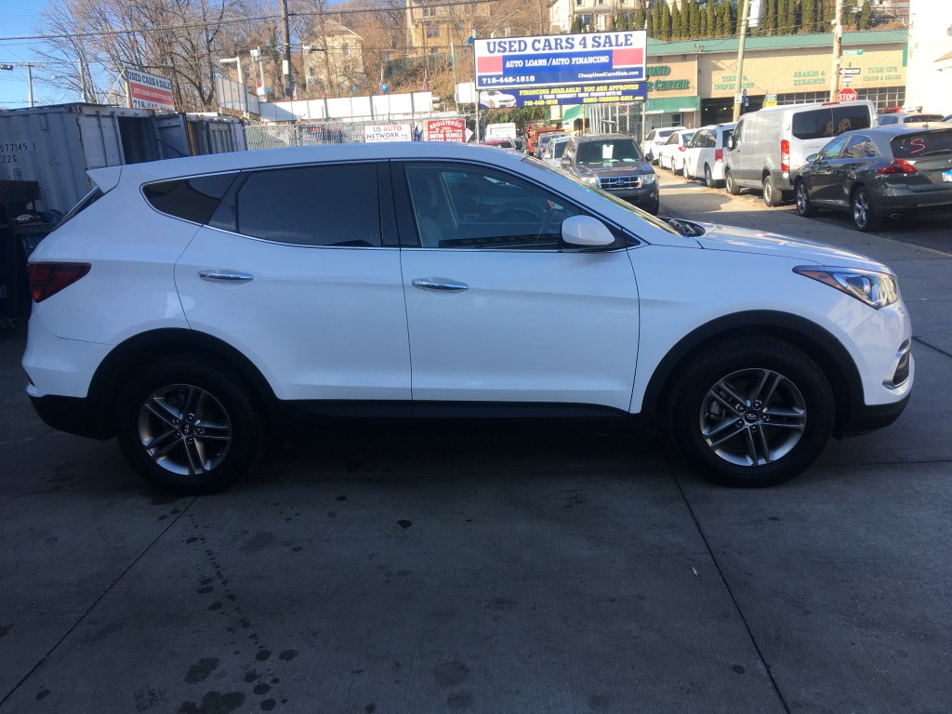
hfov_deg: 61.7
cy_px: 357
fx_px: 798
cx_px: 476
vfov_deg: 48.2
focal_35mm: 29
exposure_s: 1/523
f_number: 2.2
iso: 25
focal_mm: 4.15
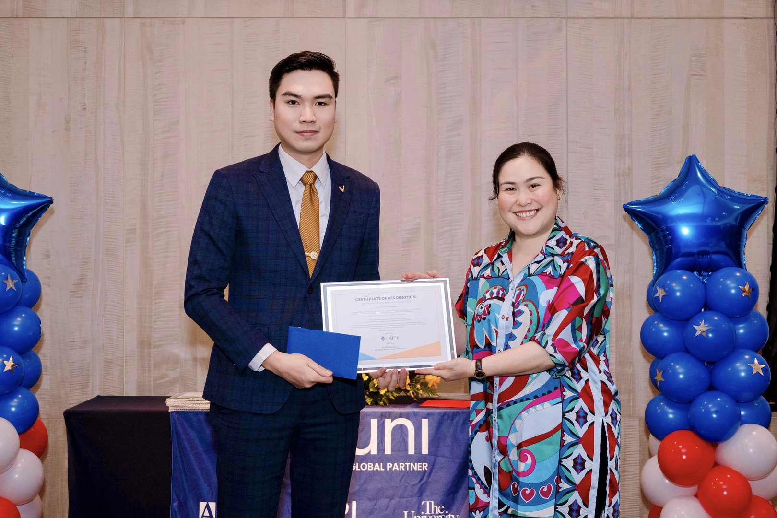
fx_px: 1122
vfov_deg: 26.0
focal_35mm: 52
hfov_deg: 38.2
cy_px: 259
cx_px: 388
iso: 1250
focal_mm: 35
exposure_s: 1/160
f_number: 4
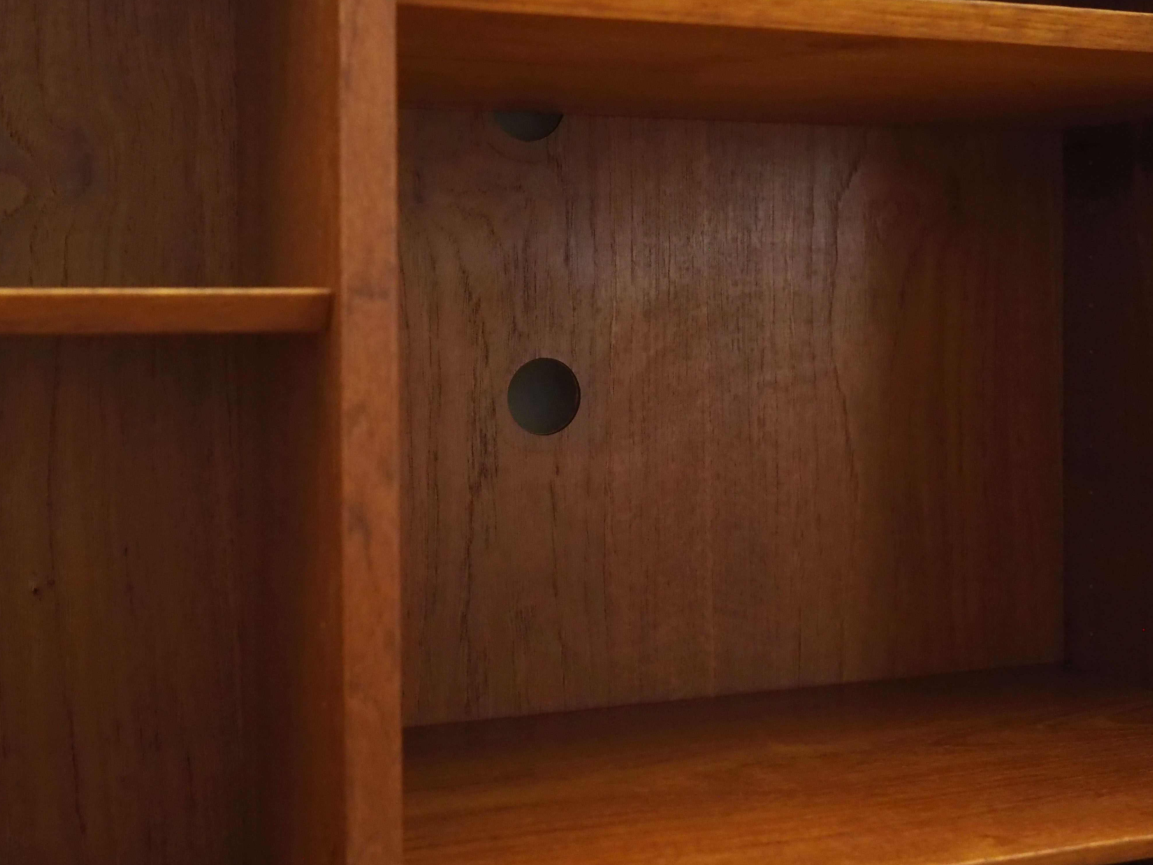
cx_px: 582
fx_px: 1432
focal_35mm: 43
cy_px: 363
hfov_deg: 43.9
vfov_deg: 33.5
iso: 3200
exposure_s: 1/200
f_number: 2.5
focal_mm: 17
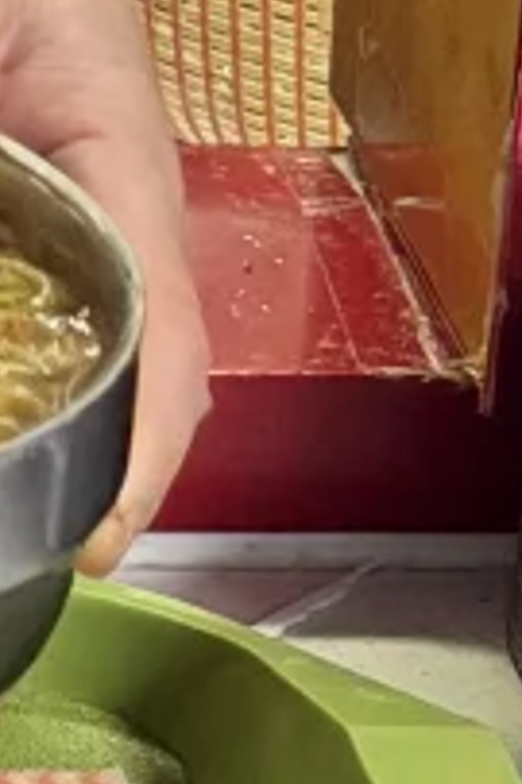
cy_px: -900
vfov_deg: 5.7
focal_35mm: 354
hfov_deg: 3.8
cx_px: -998
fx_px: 7712
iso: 200
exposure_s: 1/50
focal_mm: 6.76
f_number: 1.78
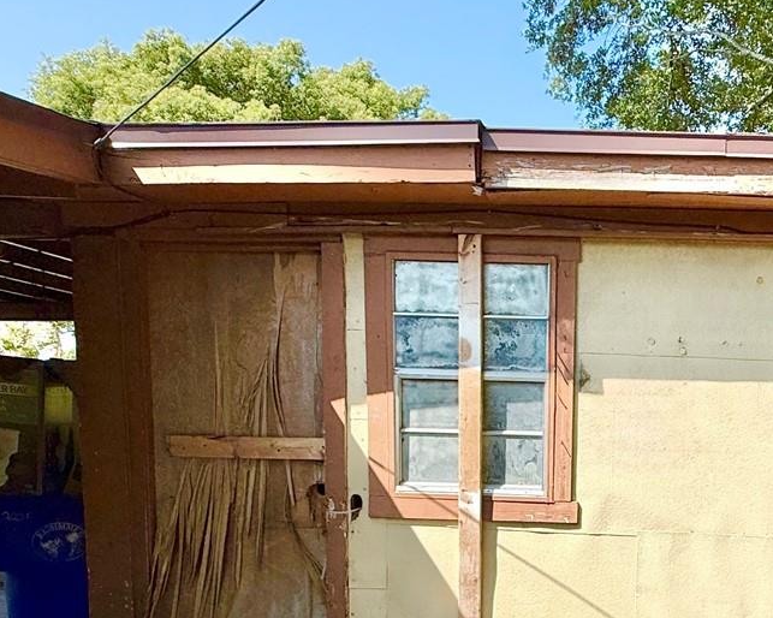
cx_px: 593
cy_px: 475
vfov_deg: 41.8
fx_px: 778
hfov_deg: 50.4
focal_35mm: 34
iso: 50
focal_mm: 2.22
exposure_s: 1/2024
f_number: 2.2
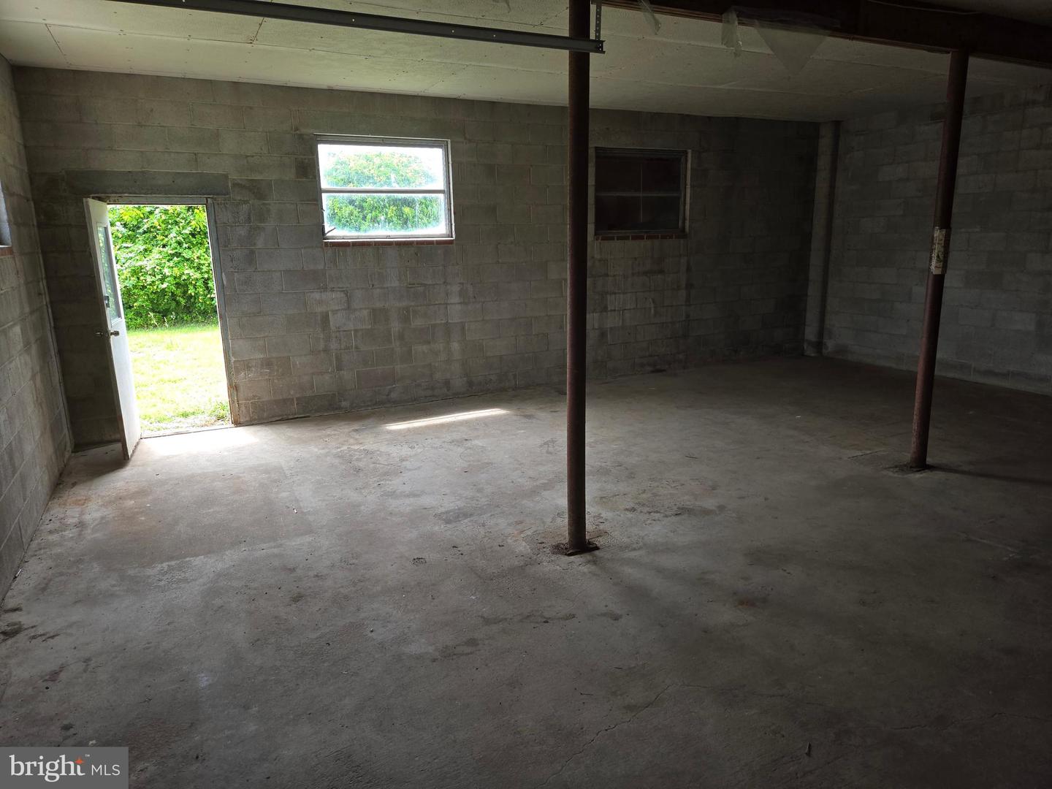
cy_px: 394
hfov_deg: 73.9
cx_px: 526
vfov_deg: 58.9
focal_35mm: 23
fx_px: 699
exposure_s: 1/125
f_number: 1.8
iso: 25
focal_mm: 5.4
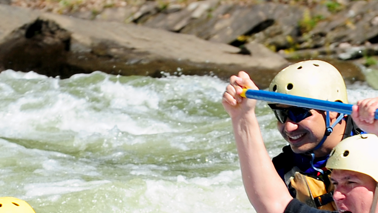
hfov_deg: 3.4
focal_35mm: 628
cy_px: 244
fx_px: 6294
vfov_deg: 1.9
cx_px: 426
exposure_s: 1/250
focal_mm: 200
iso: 200
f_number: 11
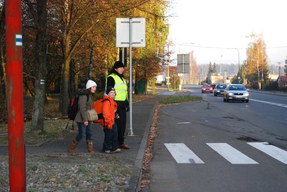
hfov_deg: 24.6
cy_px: 96
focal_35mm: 82
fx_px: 658
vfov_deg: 16.6
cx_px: 144
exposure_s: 1/500
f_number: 5.6
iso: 720
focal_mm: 55
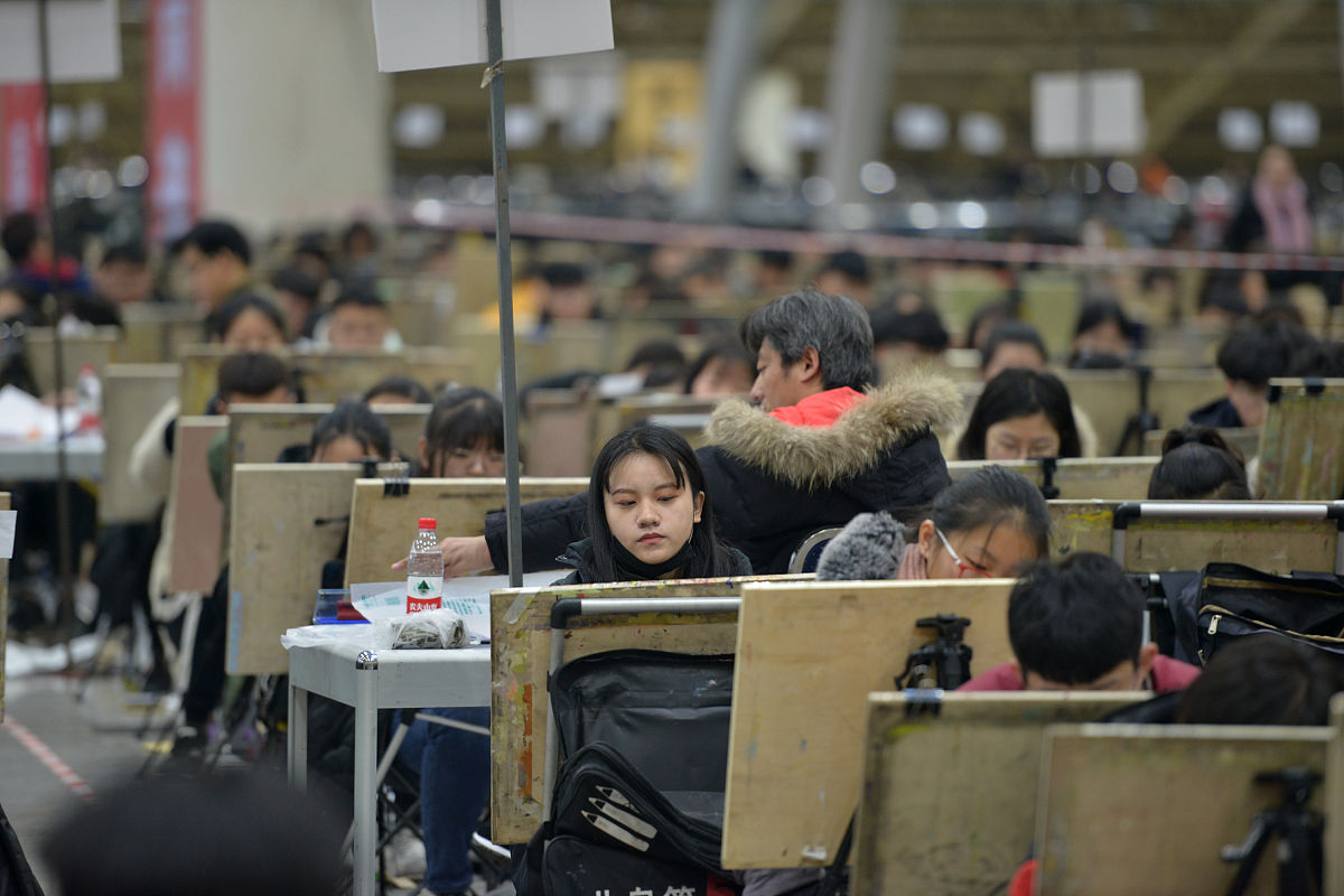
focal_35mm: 200
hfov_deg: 10.3
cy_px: 448
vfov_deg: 6.9
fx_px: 7466
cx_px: 672
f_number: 2.8
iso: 1000
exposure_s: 1/200
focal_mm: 200
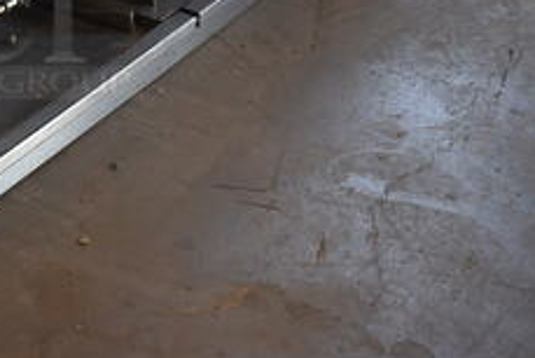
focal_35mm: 72
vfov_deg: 18.5
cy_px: 16
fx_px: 1071
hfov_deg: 26.2
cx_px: -30
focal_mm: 18
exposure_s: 1/160
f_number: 3.5
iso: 800
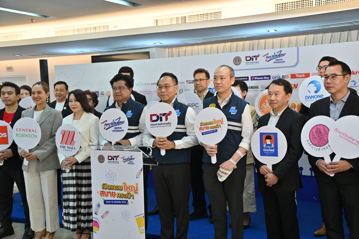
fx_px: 498
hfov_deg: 39.6
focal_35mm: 50
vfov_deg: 27.0
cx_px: 180
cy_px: 120
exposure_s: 1/125
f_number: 5
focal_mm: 50
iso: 1000
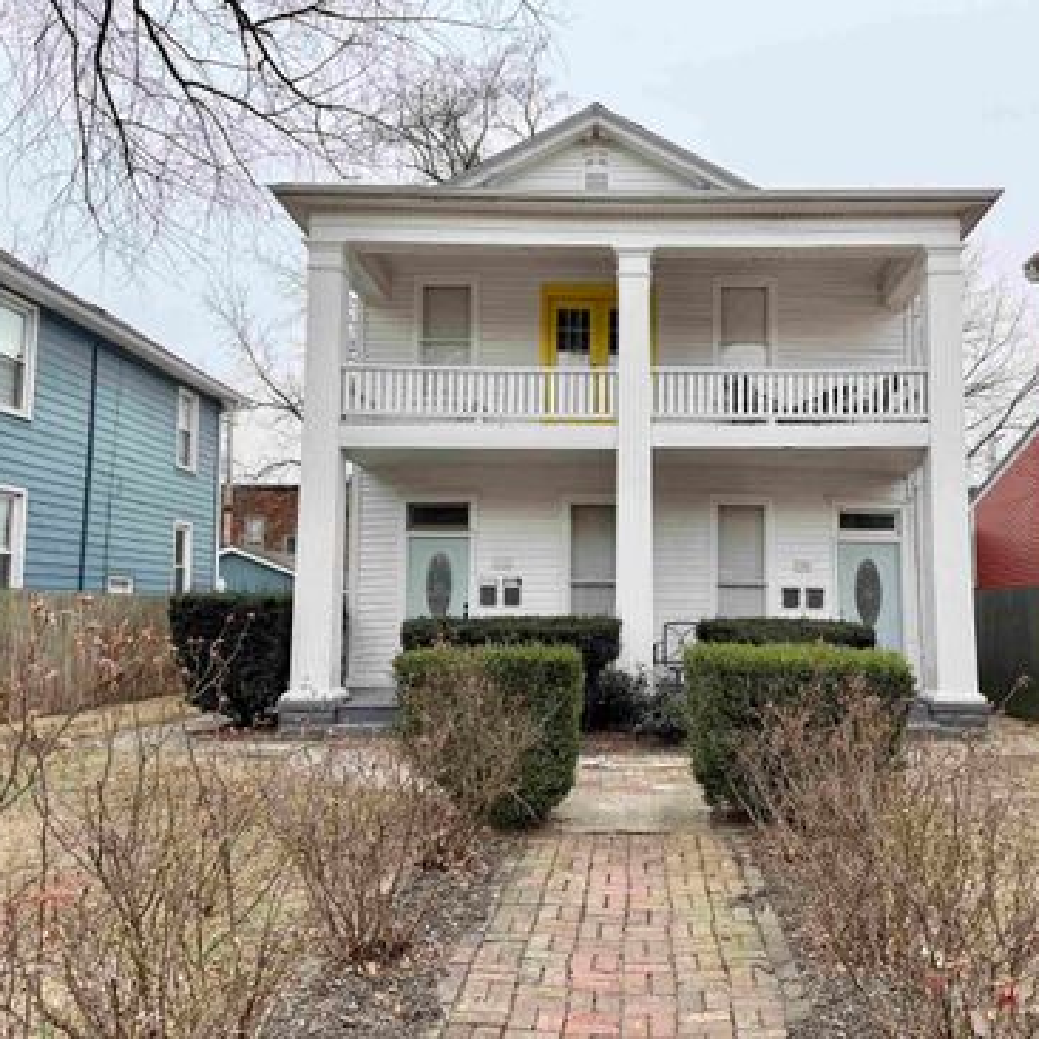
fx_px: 985
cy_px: 510
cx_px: 647
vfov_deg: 55.6
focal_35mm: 29
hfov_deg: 55.0
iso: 80
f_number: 1.78
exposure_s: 1/715
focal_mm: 6.76
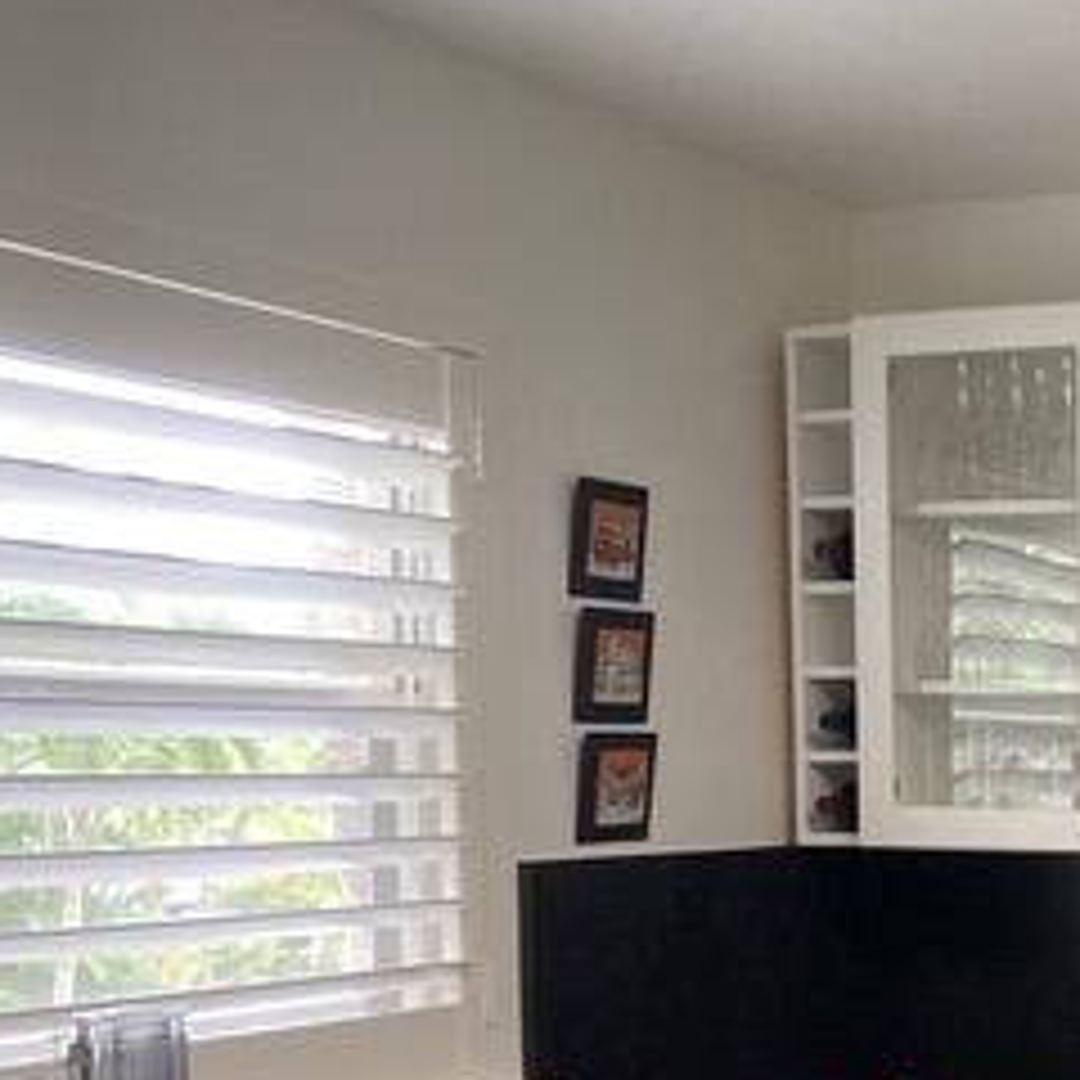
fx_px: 2330
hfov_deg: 23.7
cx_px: 1314
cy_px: 981
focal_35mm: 66
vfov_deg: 25.3
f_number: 1.8
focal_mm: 3.99
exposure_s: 1/60
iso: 200
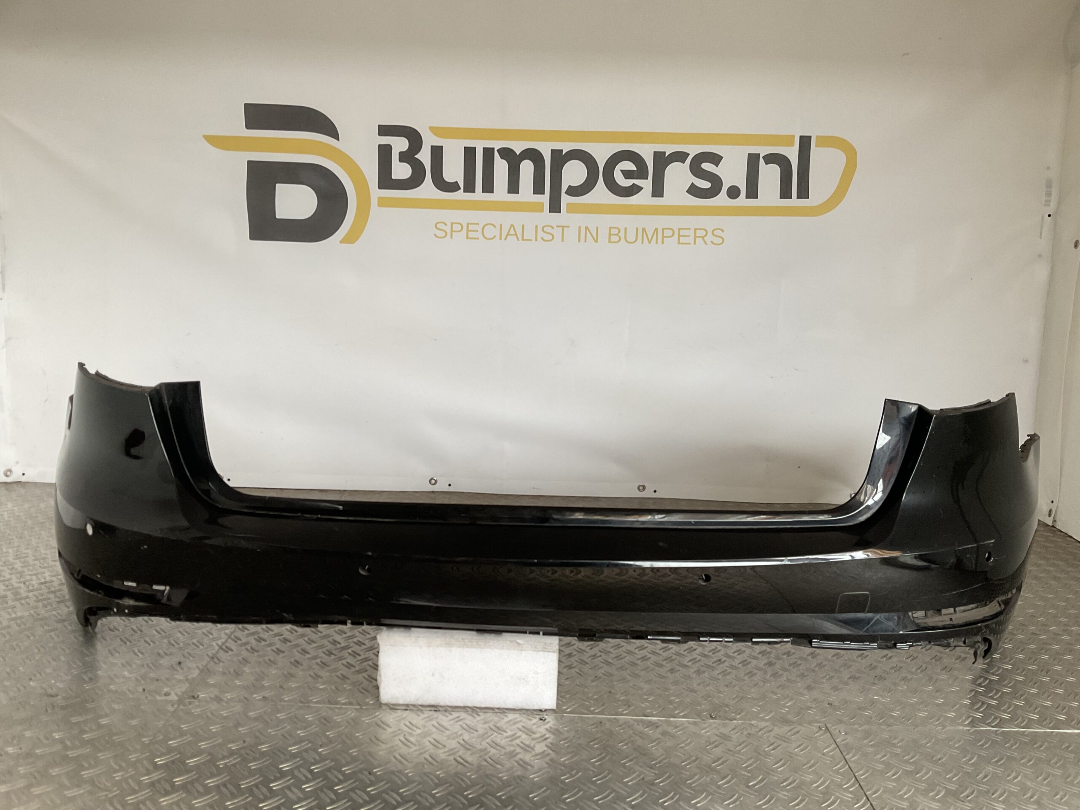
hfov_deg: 61.7
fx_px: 905
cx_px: 540
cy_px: 405
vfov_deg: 48.2
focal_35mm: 29
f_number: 1.8
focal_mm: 3
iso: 50
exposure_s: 1/60
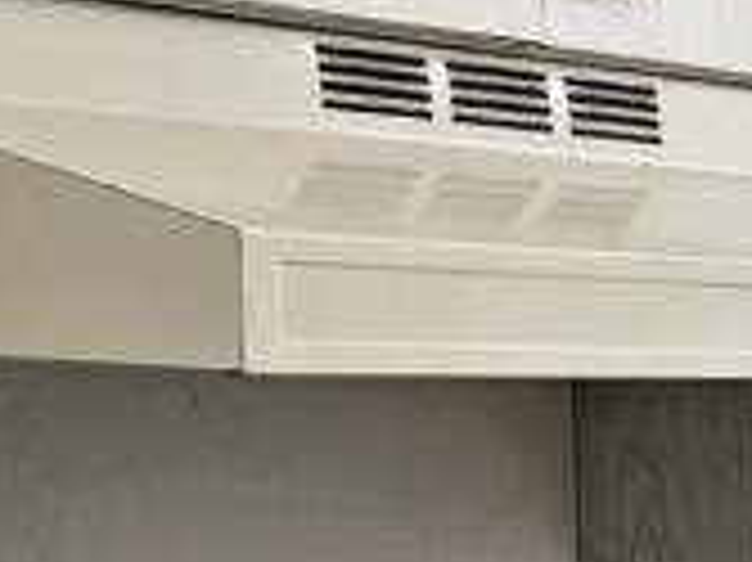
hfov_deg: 12.4
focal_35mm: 141
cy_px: 958
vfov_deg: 10.0
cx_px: 1495
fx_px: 3061
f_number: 1.7
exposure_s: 1/120
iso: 100
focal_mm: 6.3
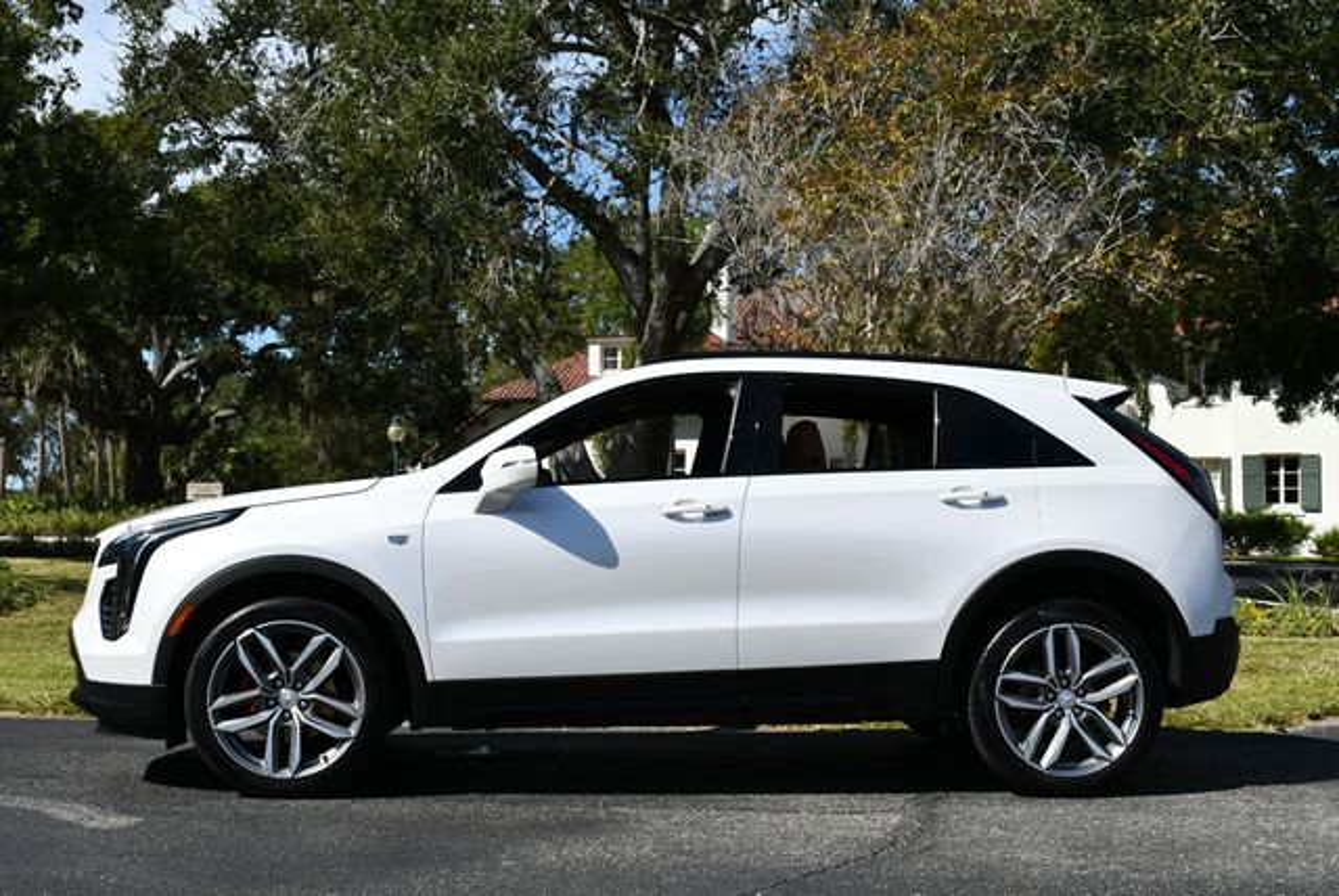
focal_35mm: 48
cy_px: 448
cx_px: 670
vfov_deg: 28.1
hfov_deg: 41.1
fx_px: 1787
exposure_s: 1/320
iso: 100
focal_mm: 24
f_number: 9
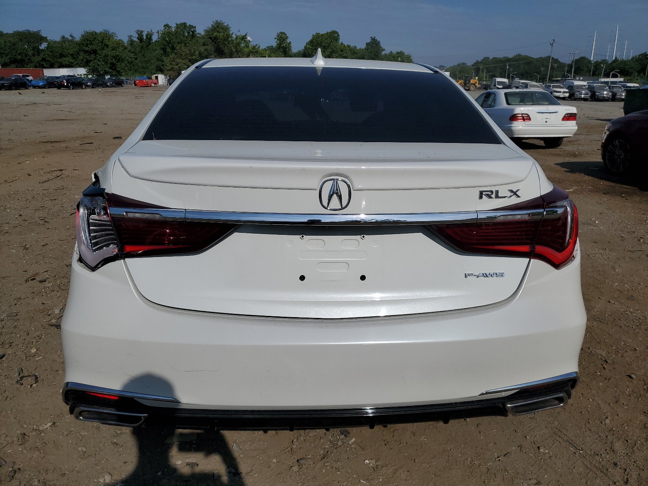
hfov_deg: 67.3
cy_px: 243
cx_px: 324
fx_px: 487
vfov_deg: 53.1
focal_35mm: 26
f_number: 1.5
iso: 52
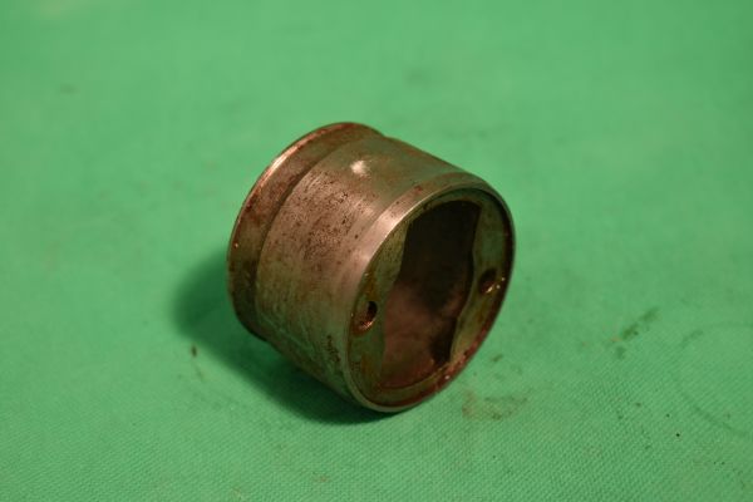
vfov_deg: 22.6
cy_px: 251
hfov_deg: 33.4
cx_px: 376
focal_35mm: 60
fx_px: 1255
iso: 400
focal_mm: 40
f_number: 6.3
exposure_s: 1/160
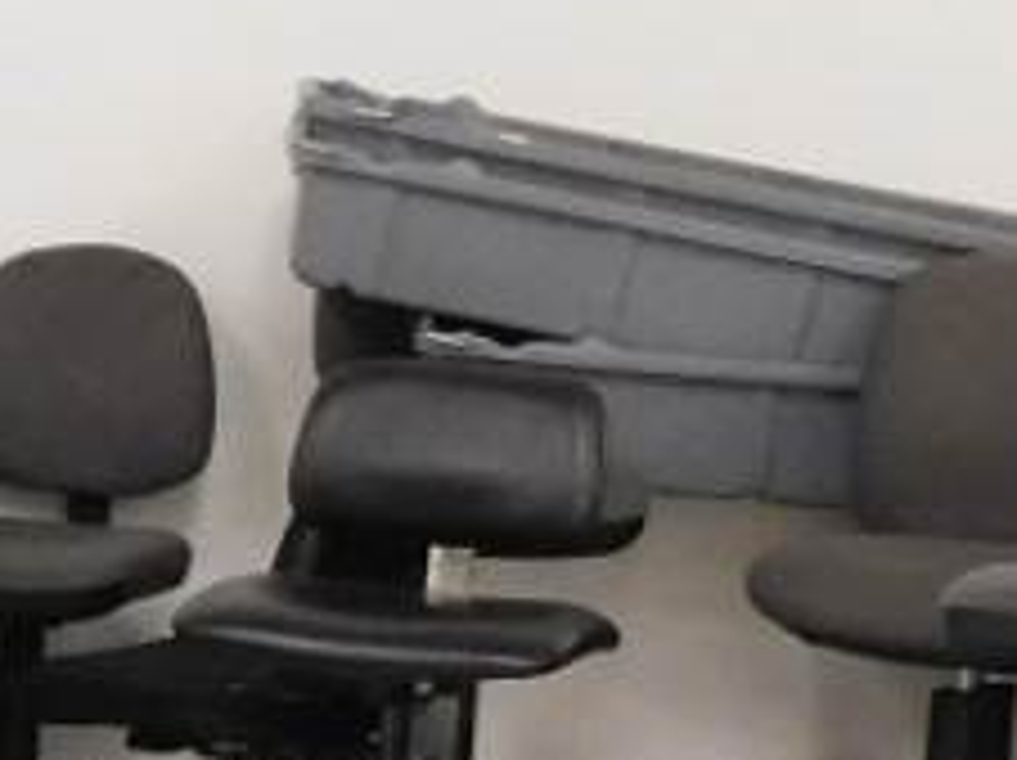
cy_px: 684
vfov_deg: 9.1
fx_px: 4784
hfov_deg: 10.3
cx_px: -1516
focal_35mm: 163
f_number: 3
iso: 320
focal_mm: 4
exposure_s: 1/30
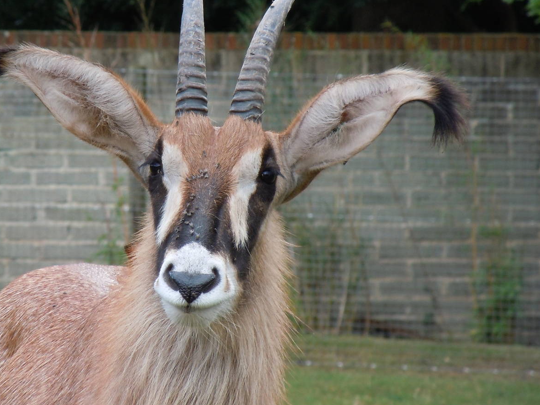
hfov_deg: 4.8
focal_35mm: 409
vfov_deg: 3.6
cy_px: 187
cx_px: 185
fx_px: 6379
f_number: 5.6
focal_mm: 54
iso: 200
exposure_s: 1/200
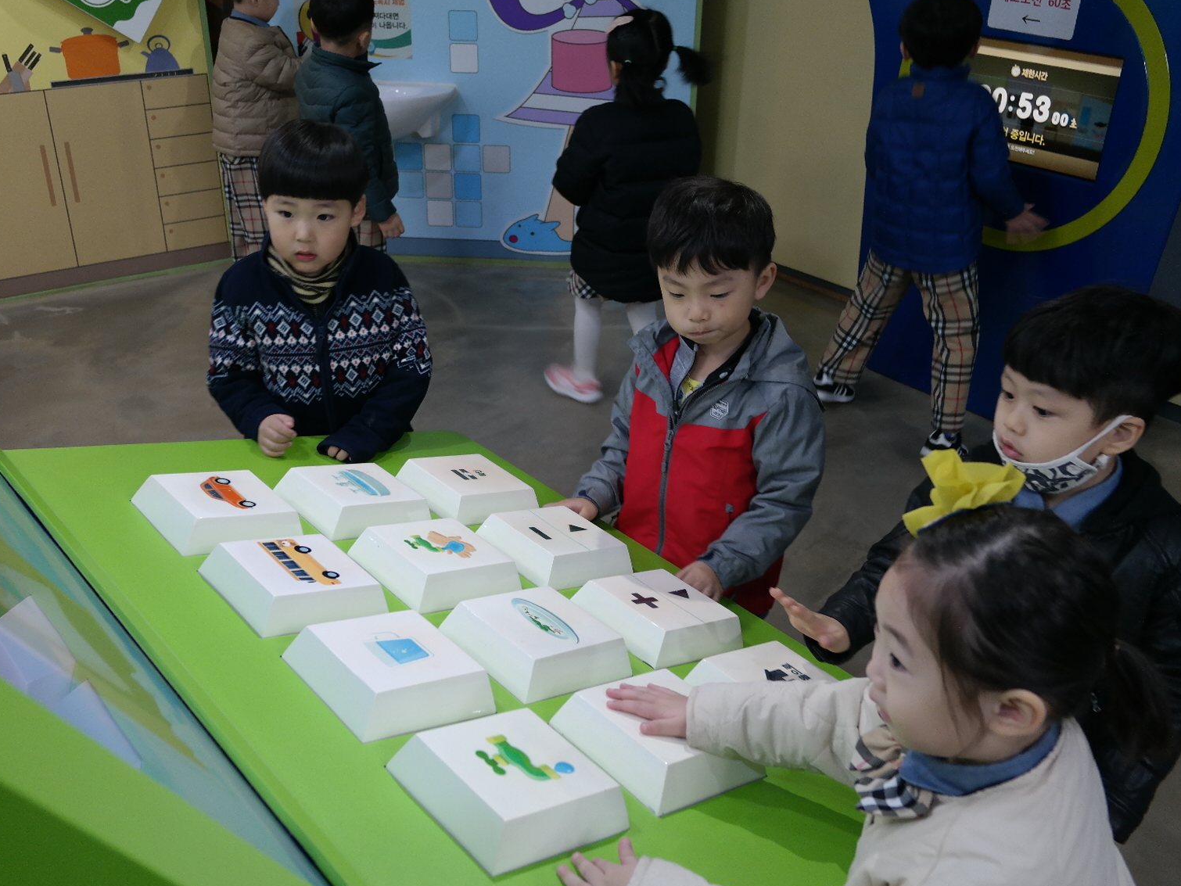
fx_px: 1126
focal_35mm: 33
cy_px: 441
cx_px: 541
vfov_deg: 43.0
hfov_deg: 55.3
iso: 400
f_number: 3.5
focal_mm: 20
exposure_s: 1/40
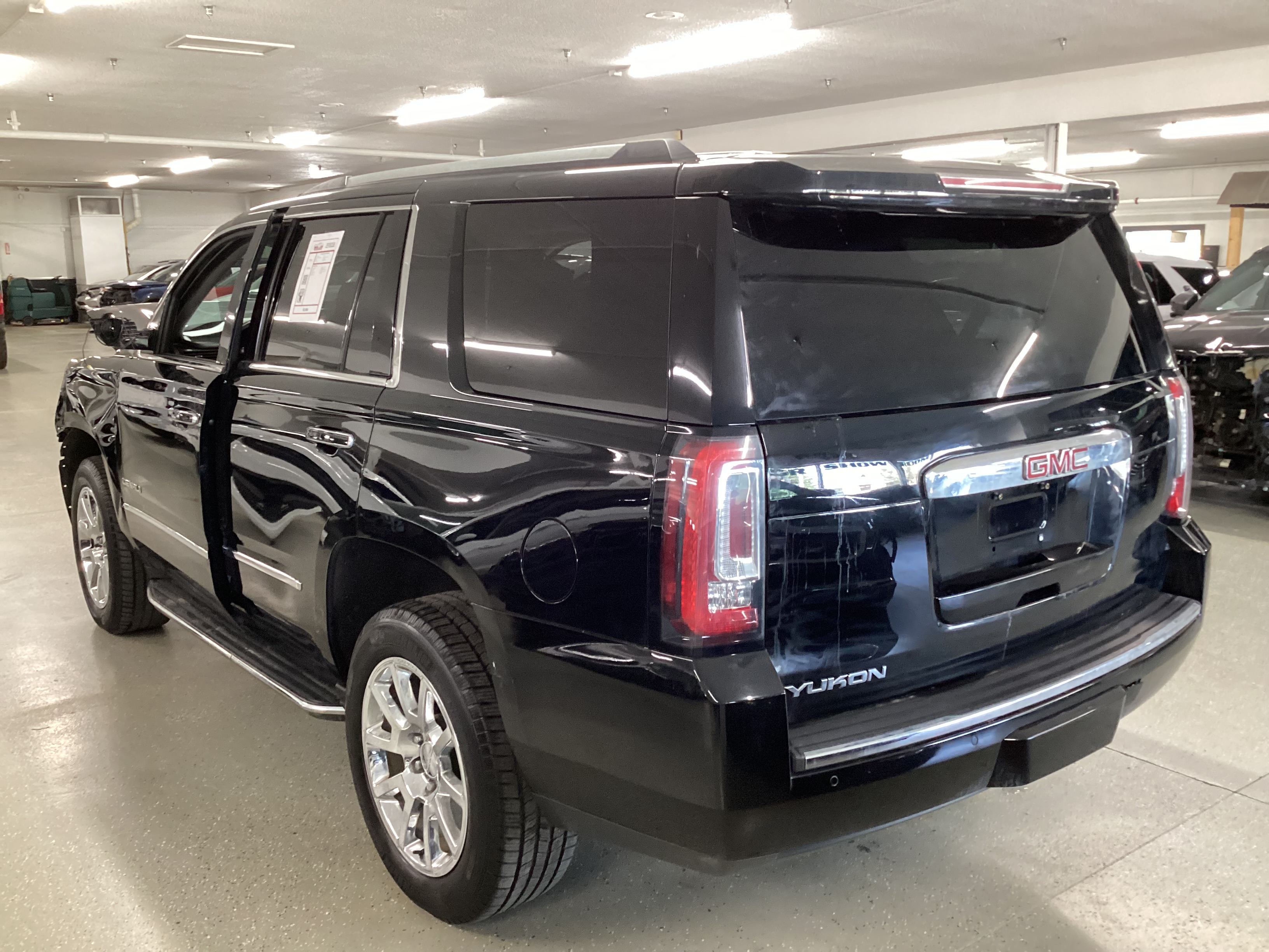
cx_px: 634
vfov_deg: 45.4
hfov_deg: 58.4
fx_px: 1136
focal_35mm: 31
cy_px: 476
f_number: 2.4
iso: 320
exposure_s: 1/40
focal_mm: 3.3
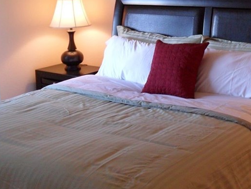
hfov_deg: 27.2
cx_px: 226
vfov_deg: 21.1
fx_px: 501
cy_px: 35
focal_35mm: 69
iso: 200
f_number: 3
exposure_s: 1/45
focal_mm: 6.3
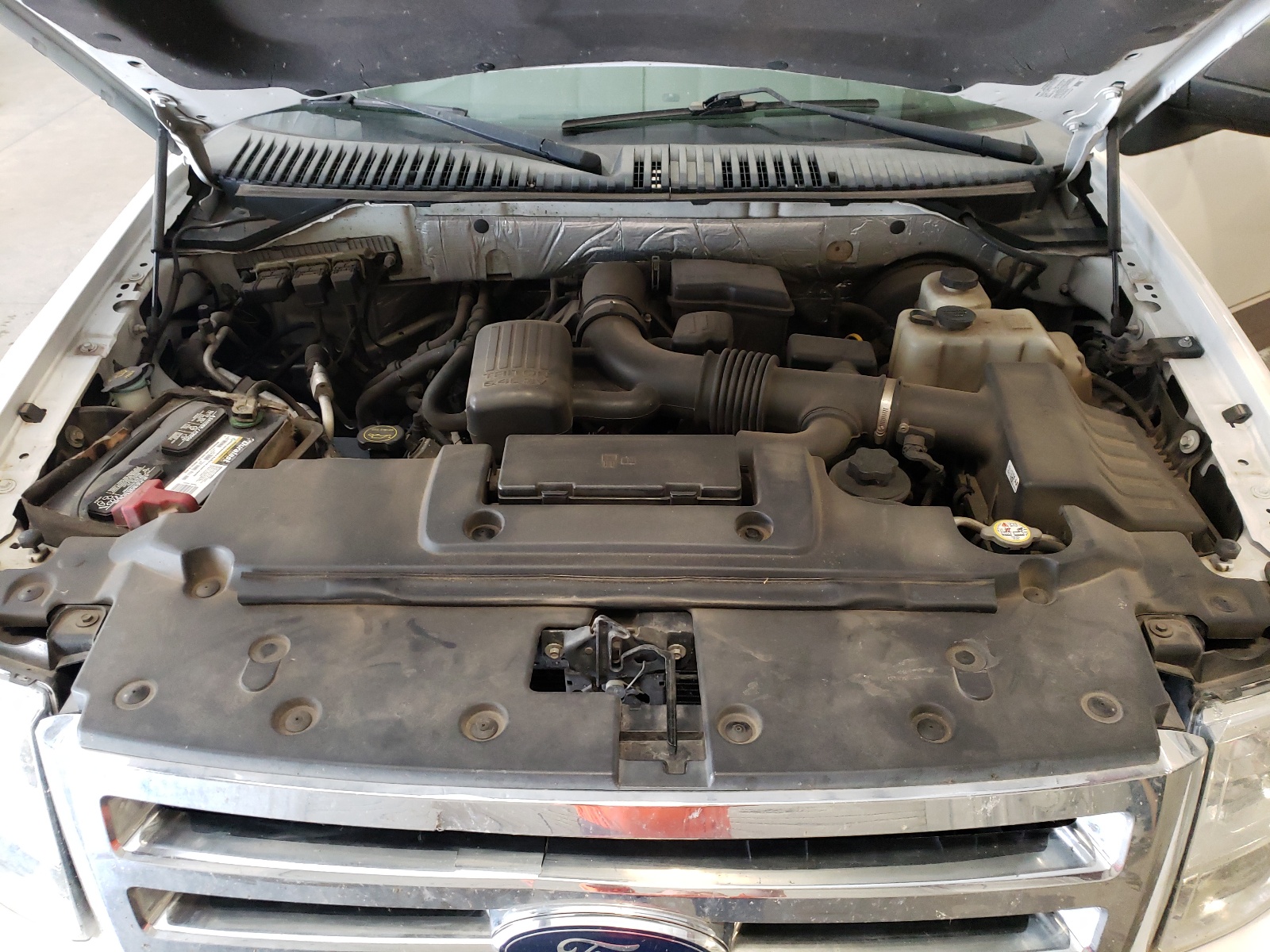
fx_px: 954
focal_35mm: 26
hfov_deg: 67.3
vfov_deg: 53.1
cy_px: 476
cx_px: 635
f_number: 1.5
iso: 249
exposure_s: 1/40
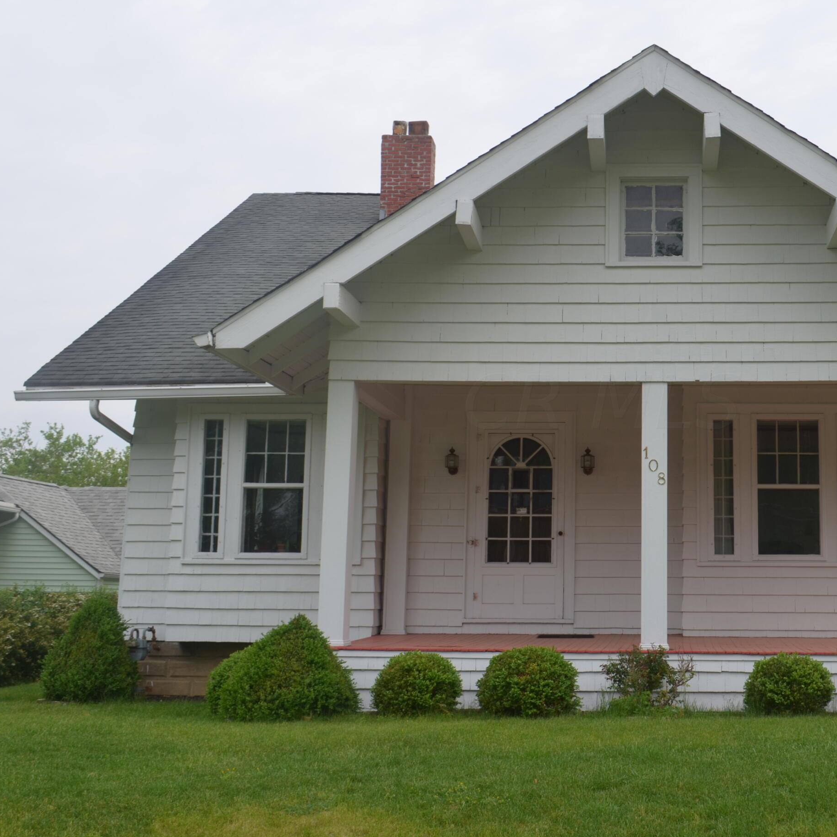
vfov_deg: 36.8
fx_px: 1258
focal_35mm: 46
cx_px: 603
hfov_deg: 36.1
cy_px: 401
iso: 100
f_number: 7.1
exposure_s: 1/200
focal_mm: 22
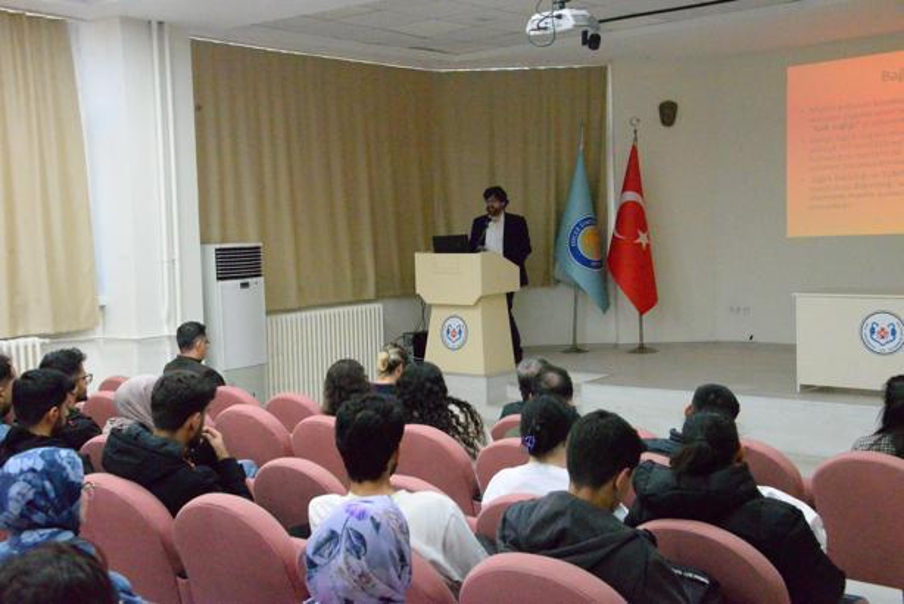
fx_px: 1206
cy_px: 302
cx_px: 452
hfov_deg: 41.1
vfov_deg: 28.1
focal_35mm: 48
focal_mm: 48
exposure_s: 1/400
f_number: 10
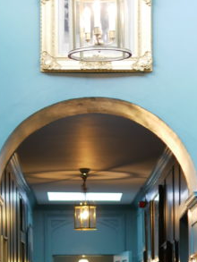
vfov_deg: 11.1
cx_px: 102
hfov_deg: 8.5
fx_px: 1327
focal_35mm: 175
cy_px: 300
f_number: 1.4
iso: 640
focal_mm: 25
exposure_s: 1/60
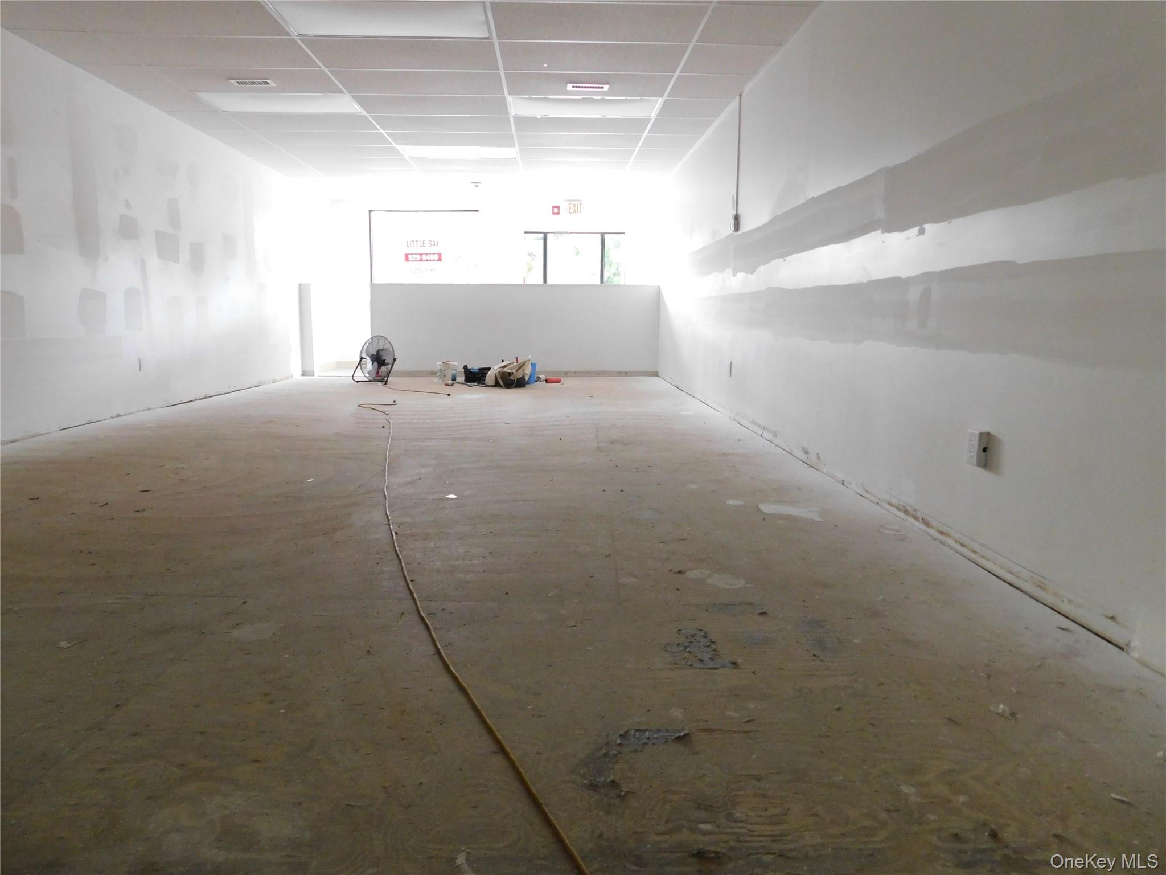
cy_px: 438
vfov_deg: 58.9
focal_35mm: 23
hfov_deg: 73.9
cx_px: 583
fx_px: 775
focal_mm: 4
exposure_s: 1/13
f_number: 3
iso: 400
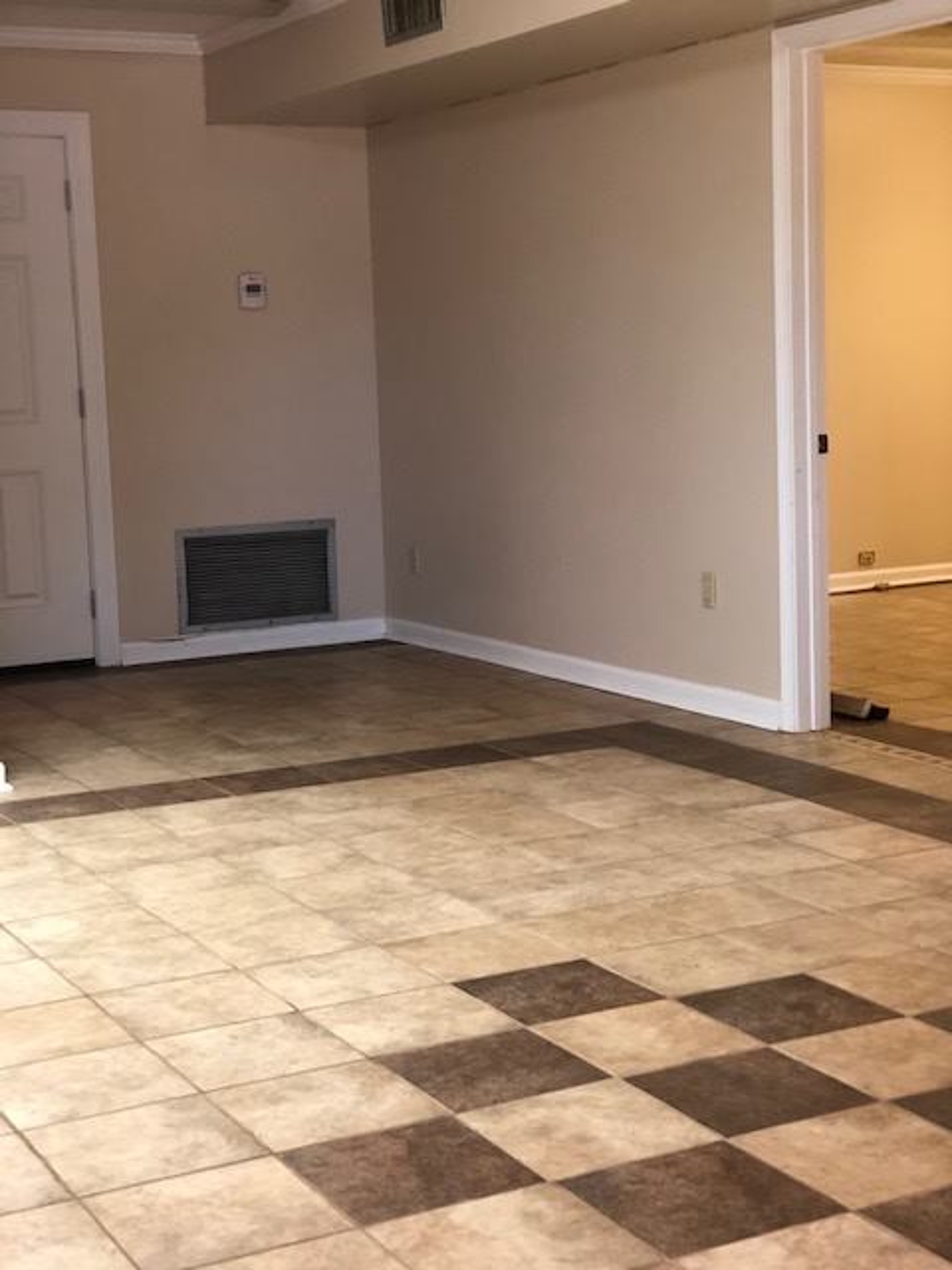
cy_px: 635
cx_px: 476
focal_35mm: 57
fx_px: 2090
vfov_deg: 33.8
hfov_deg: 25.7
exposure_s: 1/30
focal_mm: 6.6
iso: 160
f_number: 2.8
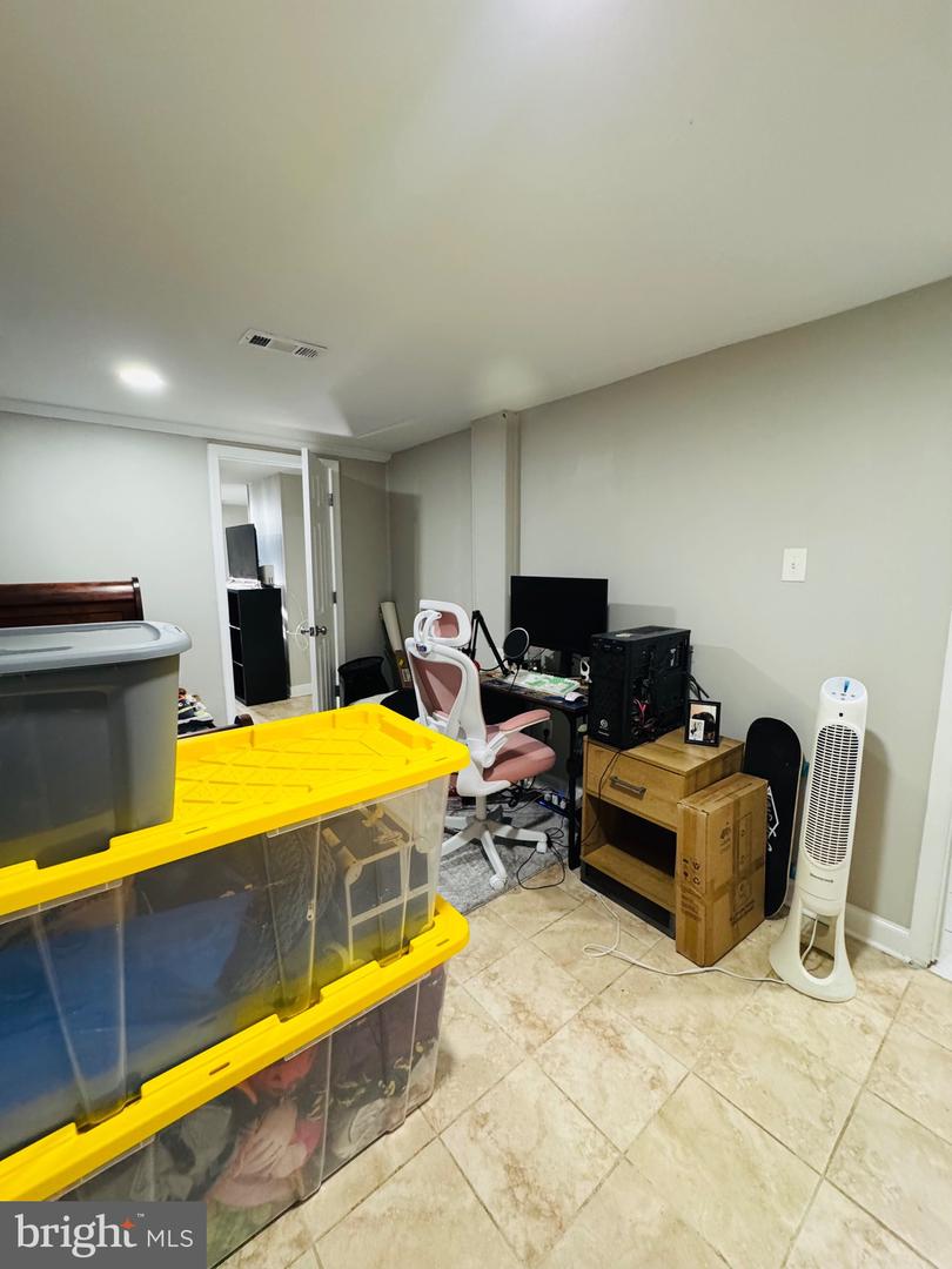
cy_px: 634
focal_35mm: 14
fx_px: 513
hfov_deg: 85.7
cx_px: 476
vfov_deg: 102.1
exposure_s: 1/60
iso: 400
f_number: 2.2
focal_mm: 2.22
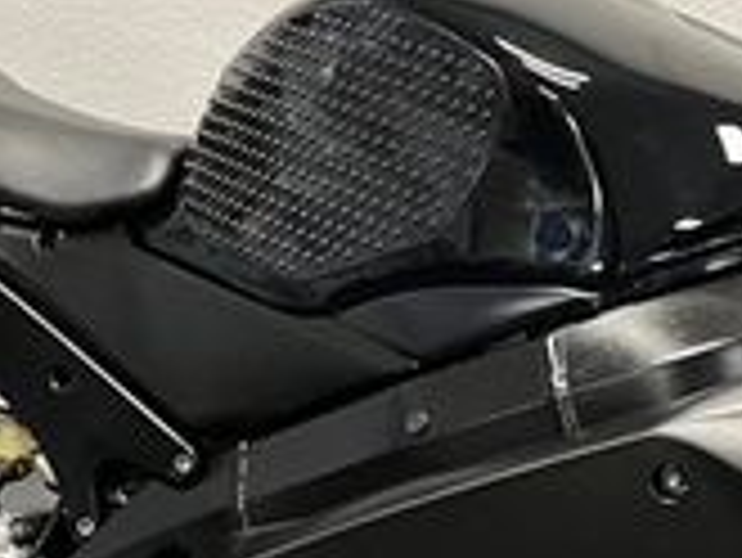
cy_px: 567
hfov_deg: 19.4
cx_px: 490
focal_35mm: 101
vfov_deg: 14.4
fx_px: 2167
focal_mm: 5.1
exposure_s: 1/50
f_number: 1.6
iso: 160
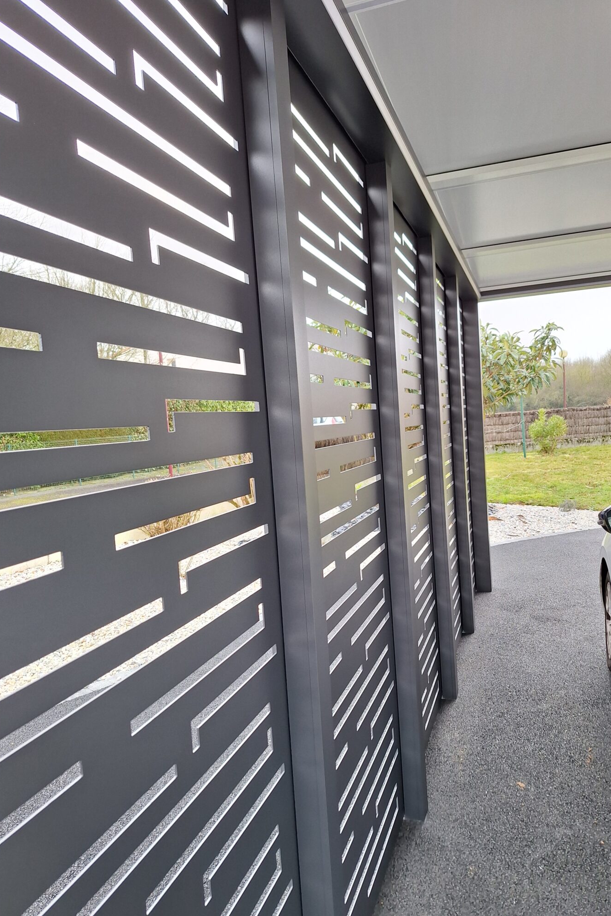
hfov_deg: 53.1
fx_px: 611
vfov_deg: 73.7
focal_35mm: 24
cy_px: 457
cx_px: 331
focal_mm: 5.54
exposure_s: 1/100
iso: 40
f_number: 1.8
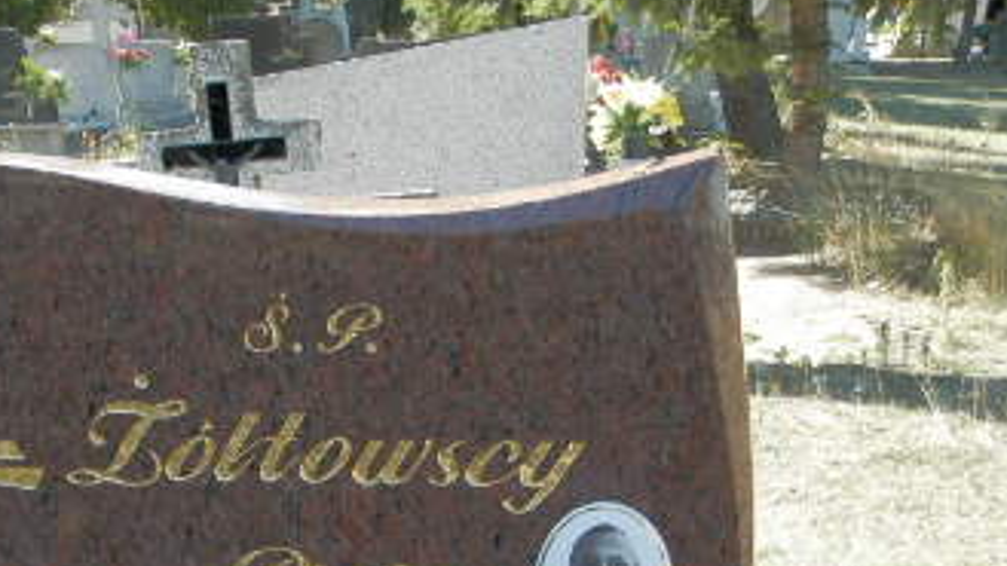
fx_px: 1415
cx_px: 352
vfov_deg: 21.7
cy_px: 587
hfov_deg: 38.8
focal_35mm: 53
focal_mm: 4.5
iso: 80
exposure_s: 1/160
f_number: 3.1
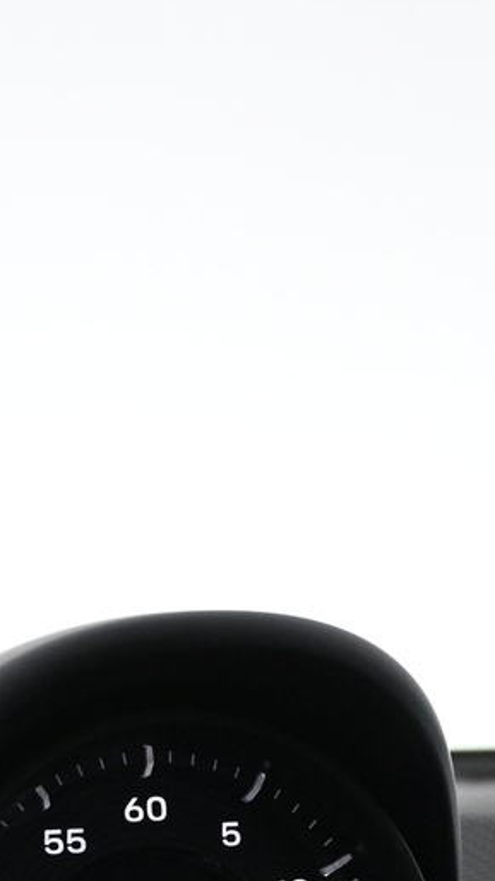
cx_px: 98
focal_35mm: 111
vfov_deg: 18.7
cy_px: 860
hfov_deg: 10.8
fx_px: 2602
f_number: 4
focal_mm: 22.5
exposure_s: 1/80
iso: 1600
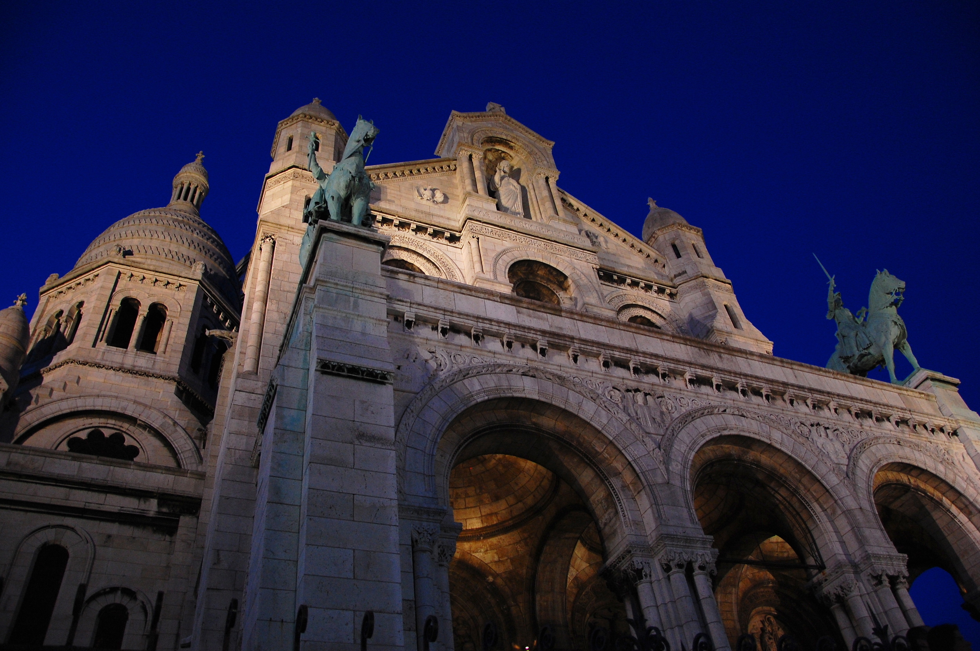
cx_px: 490
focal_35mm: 27
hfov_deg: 67.4
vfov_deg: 47.8
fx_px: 734
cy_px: 326
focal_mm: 18
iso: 800
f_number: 3.5
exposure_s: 1/20
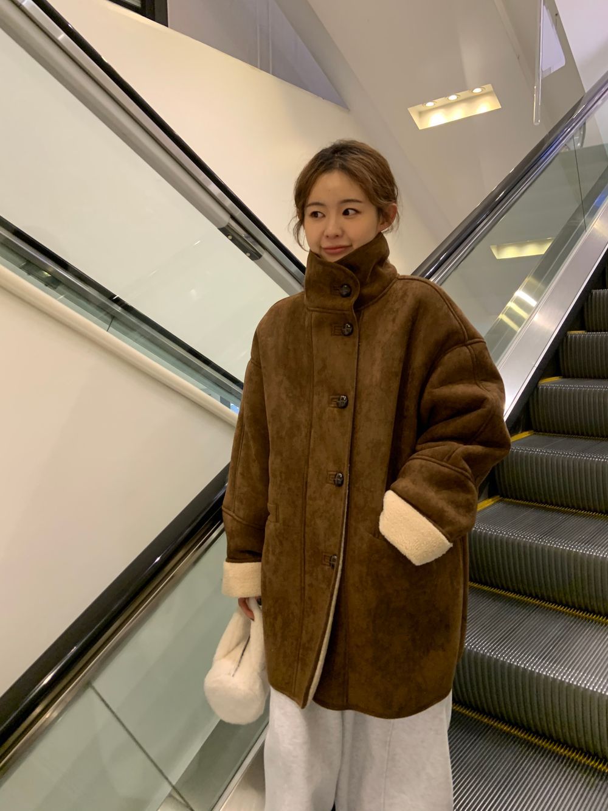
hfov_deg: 53.1
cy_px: 406
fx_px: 609
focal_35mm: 26
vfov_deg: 67.3
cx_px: 304
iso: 250
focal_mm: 4.25
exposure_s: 1/60
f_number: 1.8
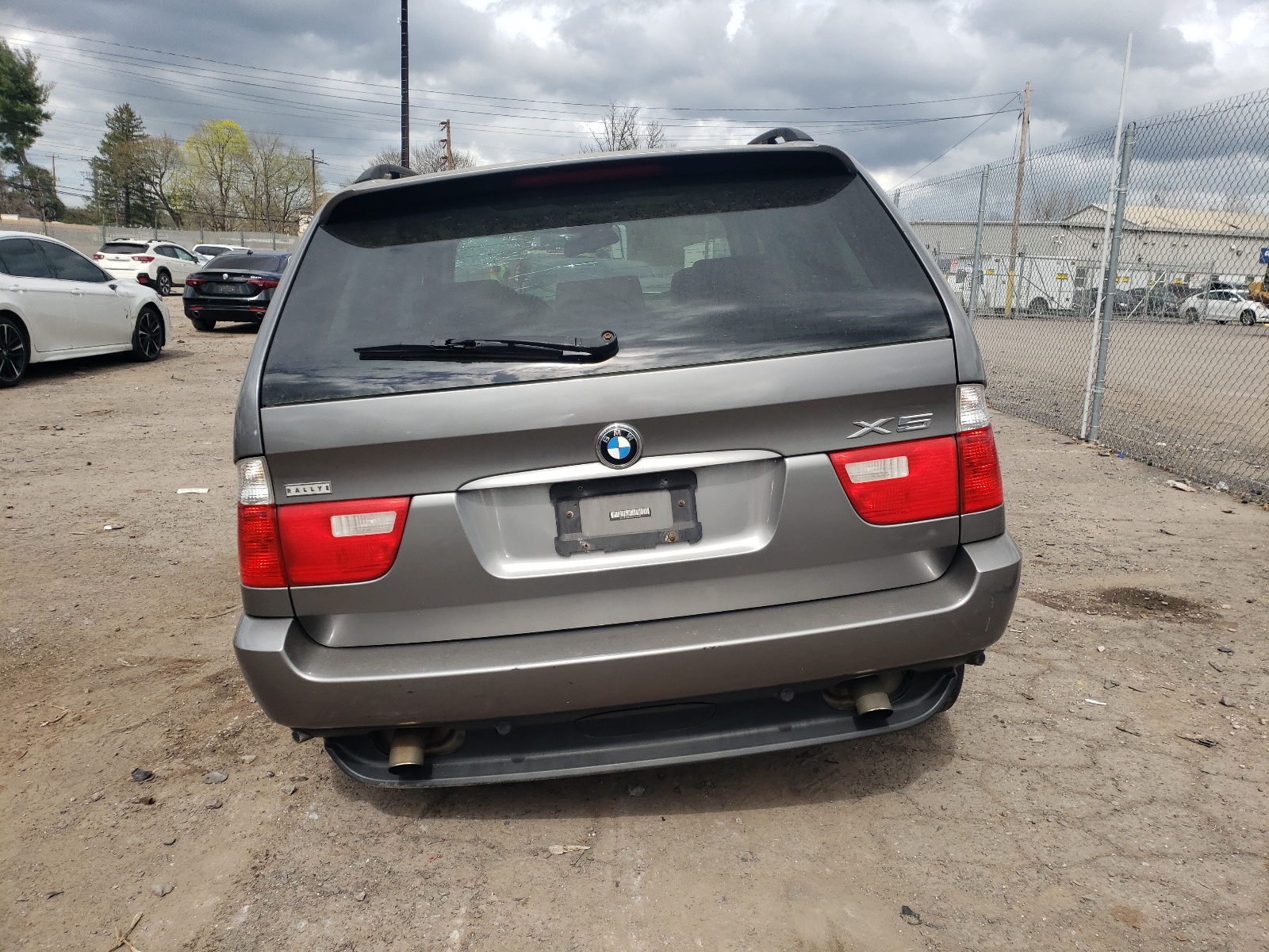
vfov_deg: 53.1
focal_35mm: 26
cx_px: 634
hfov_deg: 67.3
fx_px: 953
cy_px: 476
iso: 50
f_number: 1.5
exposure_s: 1/2500
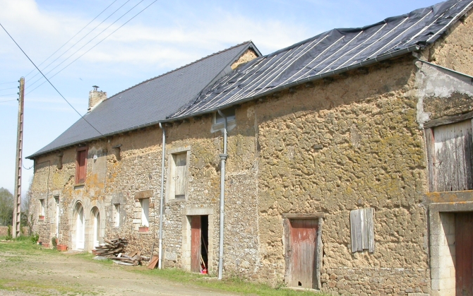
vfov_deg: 31.2
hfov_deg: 48.2
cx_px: 240
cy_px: 168
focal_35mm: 41
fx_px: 529
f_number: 6.7
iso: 100
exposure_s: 1/296
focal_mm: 7.85
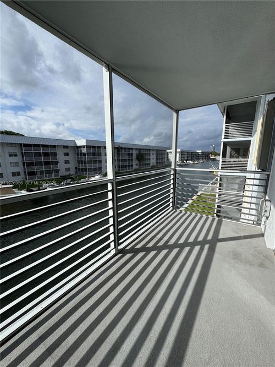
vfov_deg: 102.1
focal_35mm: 14
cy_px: 184
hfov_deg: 85.7
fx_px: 148
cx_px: 138
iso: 50
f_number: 2.2
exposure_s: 1/1927
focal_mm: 2.22
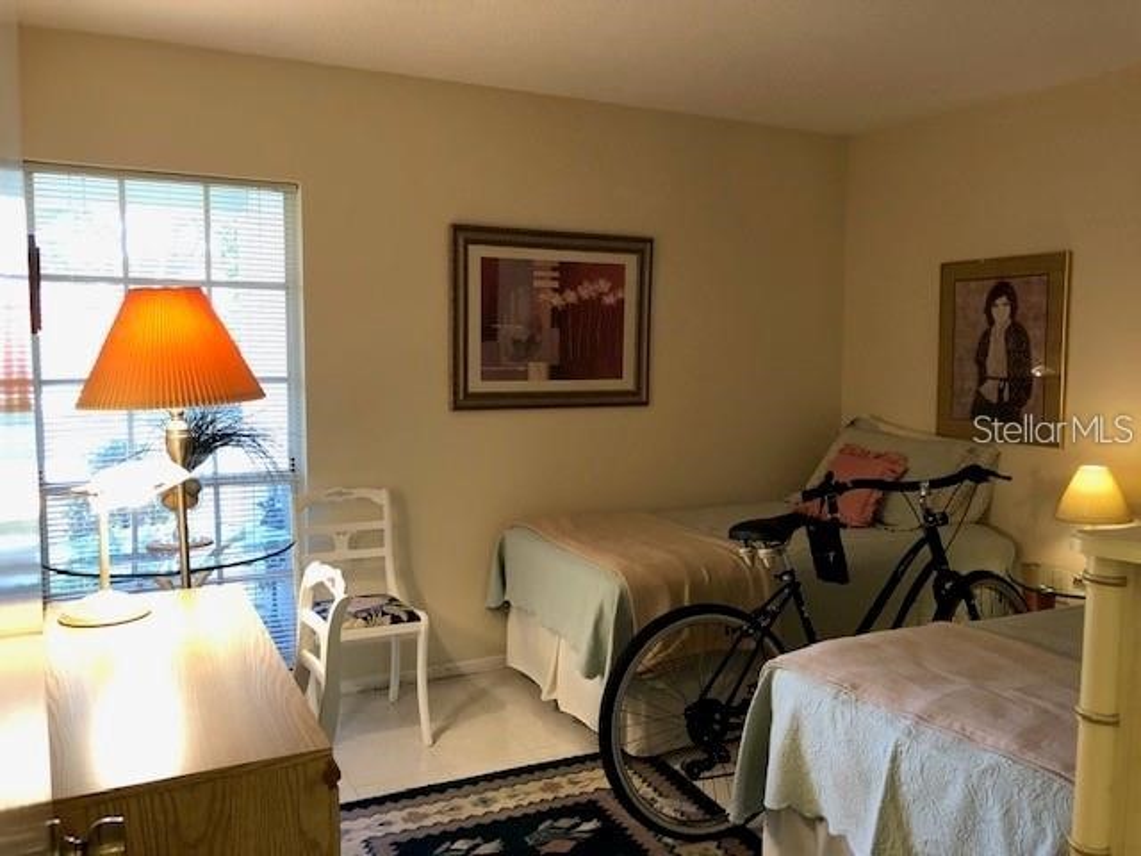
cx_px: 570
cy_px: 428
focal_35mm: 28
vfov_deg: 49.7
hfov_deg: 63.4
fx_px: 923
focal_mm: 4
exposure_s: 1/17
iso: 40
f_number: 1.8
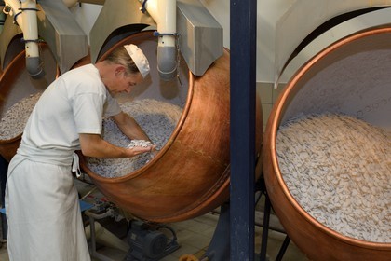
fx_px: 348
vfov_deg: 41.1
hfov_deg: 58.7
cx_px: 196
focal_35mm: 32
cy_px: 130
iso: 400
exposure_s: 1/25
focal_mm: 32
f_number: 8
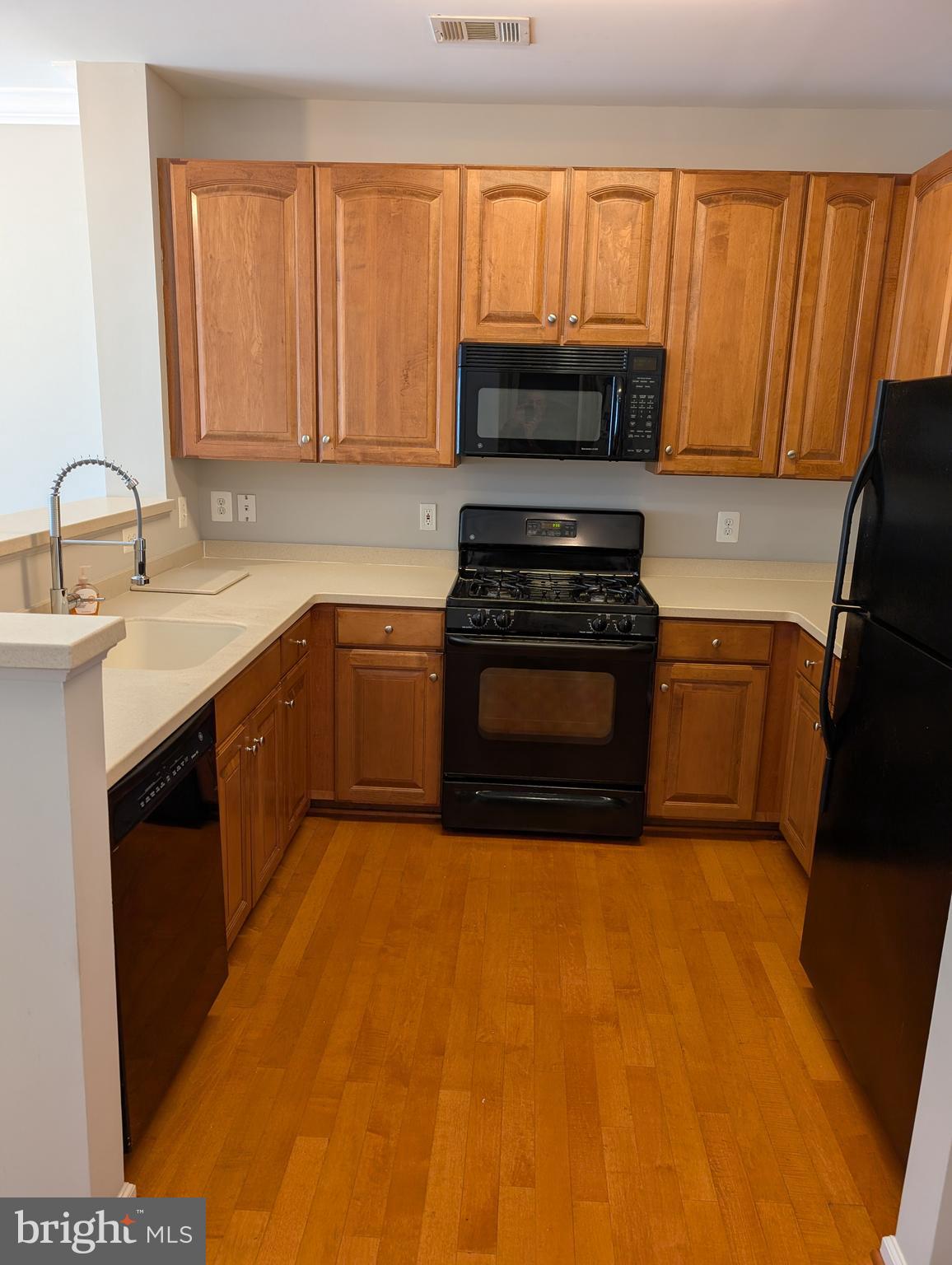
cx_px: 476
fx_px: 878
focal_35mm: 24
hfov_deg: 56.9
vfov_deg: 71.5
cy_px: 632
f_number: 1.68
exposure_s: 1/40
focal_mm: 6.9
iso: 95
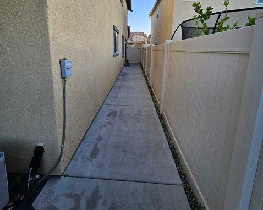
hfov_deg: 89.7
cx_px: 132
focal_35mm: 17
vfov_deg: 74.7
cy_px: 71
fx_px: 132
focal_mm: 1.74
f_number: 2.2
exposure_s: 1/242
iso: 40
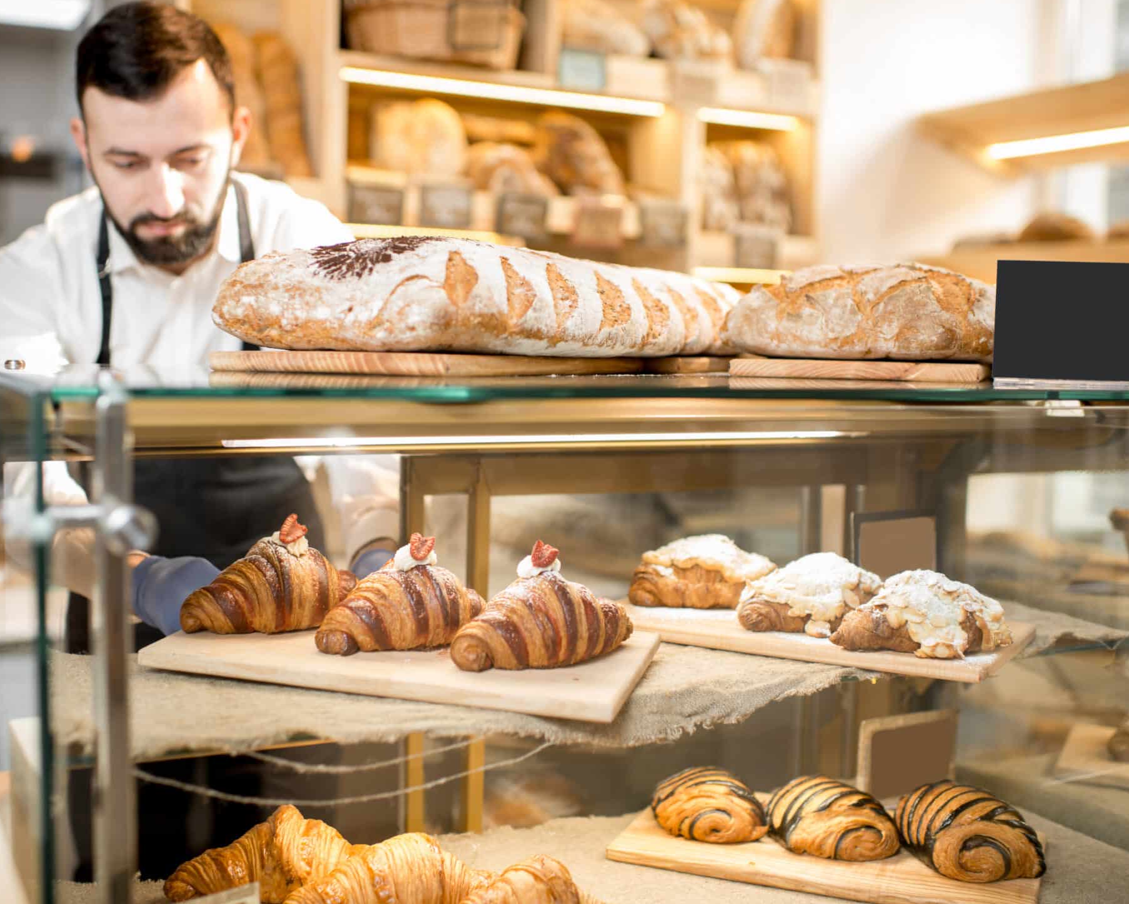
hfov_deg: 45.7
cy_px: 453
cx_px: 493
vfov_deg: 37.3
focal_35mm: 40
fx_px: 1337
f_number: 2.2
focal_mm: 35
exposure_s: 1/160
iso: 400
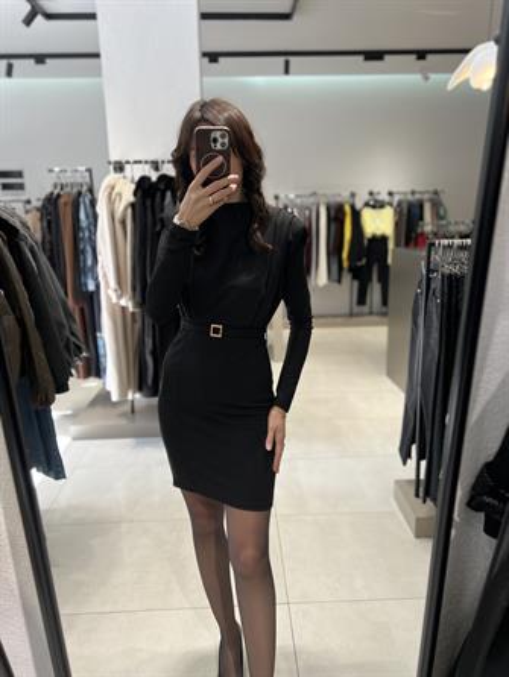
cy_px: 338
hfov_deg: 53.1
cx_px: 254
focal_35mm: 26
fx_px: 509
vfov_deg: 67.3
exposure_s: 1/121
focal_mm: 5.7
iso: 40
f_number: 1.5
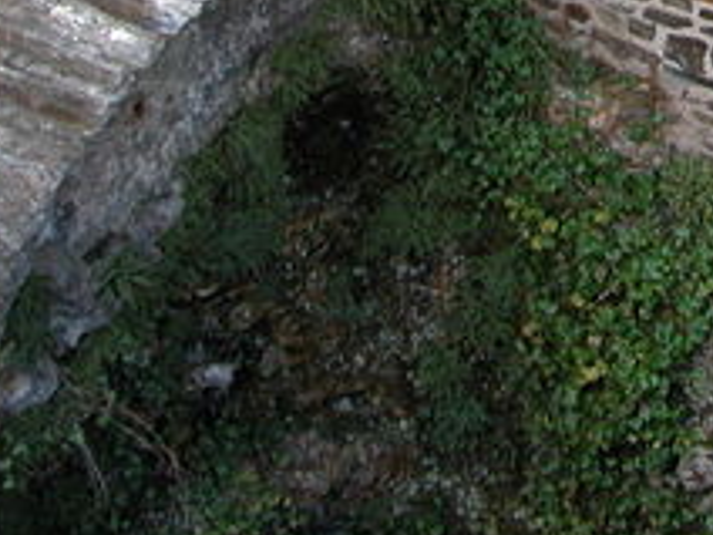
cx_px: 811
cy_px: -296
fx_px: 2719
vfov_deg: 10.8
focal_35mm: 132
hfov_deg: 14.5
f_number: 3.2
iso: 100
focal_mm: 8.9
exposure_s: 1/62.7
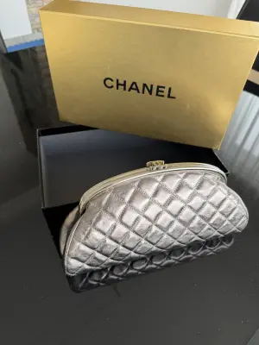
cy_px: 172
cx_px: 130
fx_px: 239
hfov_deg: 56.8
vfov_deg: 71.6
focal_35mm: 24
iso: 125
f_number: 1.78
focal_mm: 6.76
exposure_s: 1/50
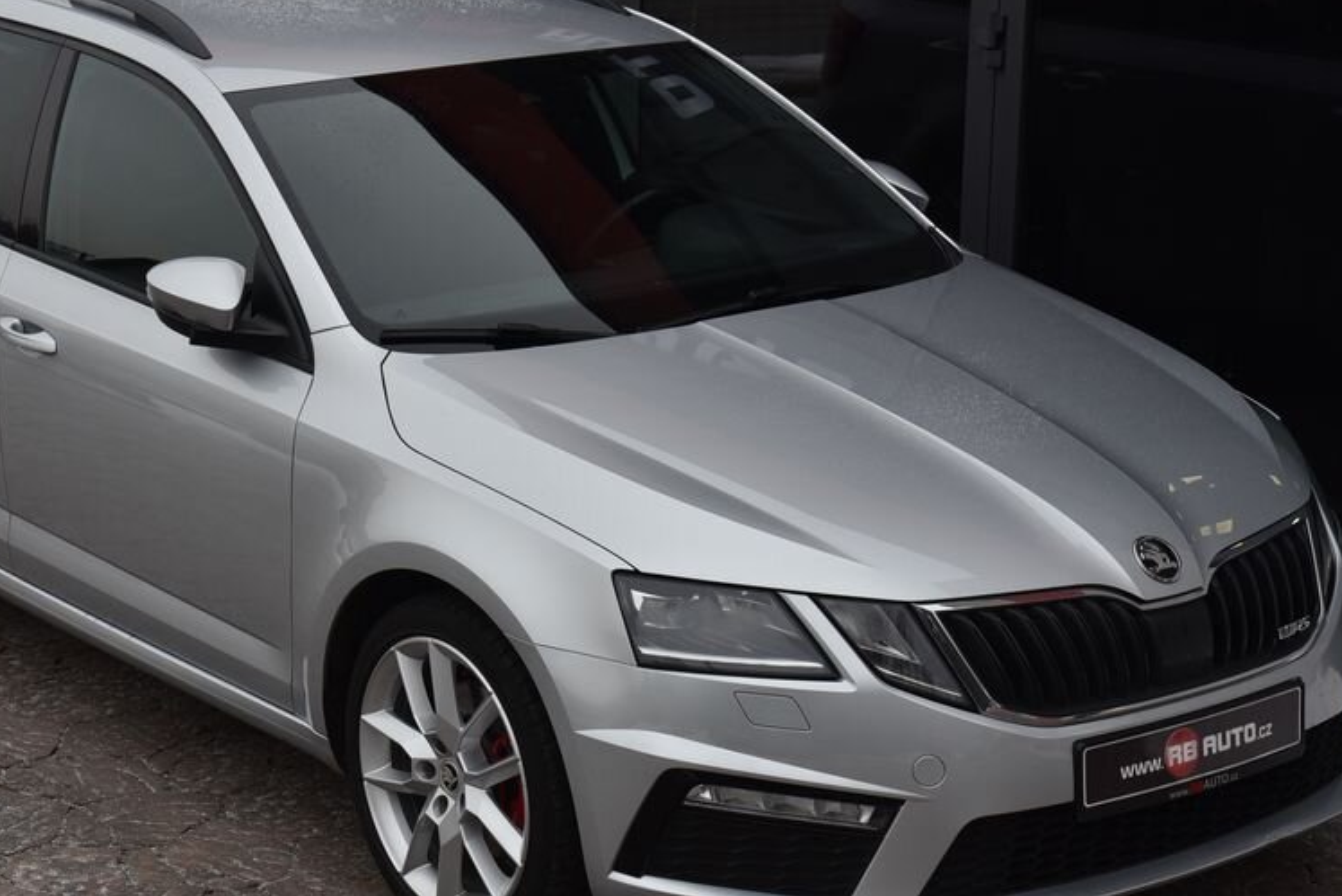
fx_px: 3170
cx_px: 526
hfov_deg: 23.9
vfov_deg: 16.1
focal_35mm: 85
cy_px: 478
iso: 500
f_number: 8
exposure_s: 1/250
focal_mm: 62
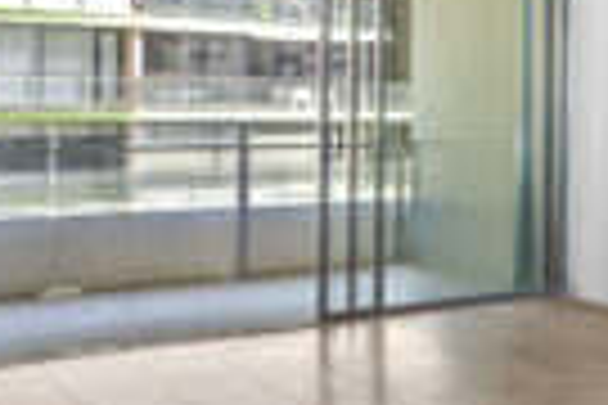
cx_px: 903
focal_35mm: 62
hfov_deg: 25.0
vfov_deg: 21.7
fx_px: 1047
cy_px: 108
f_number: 8
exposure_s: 1/5
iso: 640
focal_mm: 16
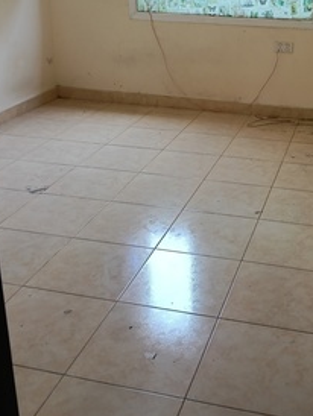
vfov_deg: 41.2
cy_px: 122
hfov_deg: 31.6
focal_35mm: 45
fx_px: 542
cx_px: 239
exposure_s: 1/33.3
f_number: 1.8
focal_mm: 3.98
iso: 125
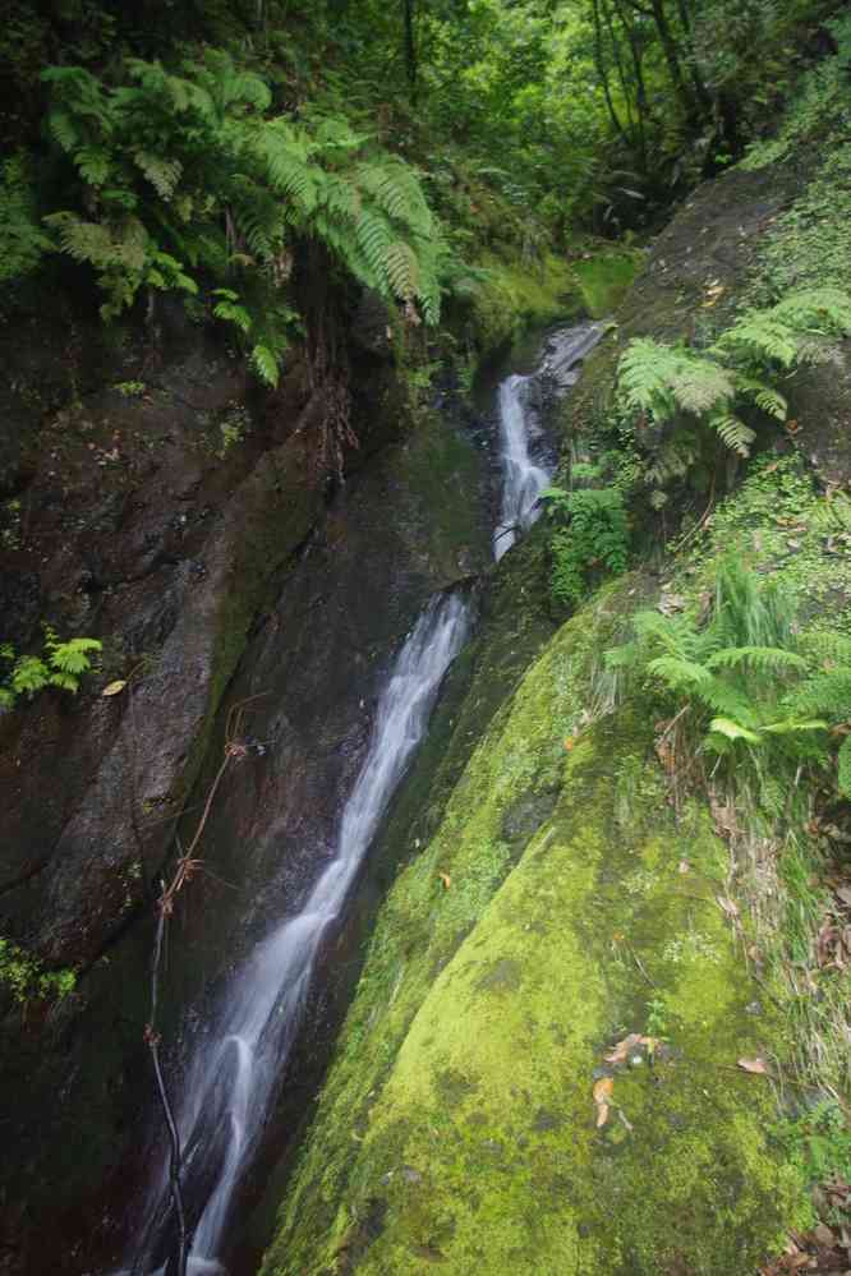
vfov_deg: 59.5
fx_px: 1117
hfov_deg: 41.7
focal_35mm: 32
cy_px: 638
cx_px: 426
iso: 100
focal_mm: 21
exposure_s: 1/6
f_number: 4
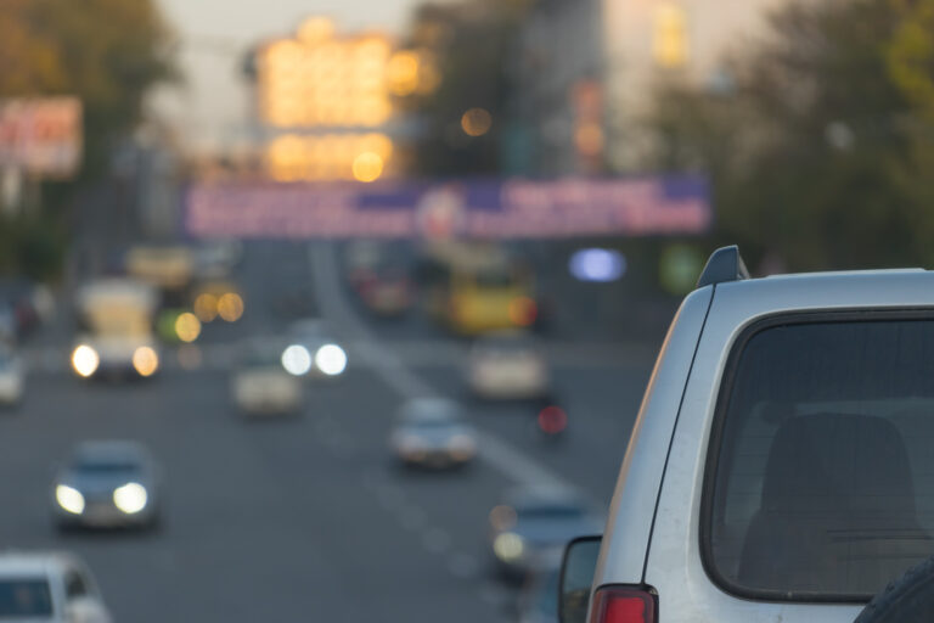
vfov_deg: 6.9
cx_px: 467
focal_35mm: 200
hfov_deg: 10.3
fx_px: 5188
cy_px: 312
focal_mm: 200
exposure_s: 1/250
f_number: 4
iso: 400
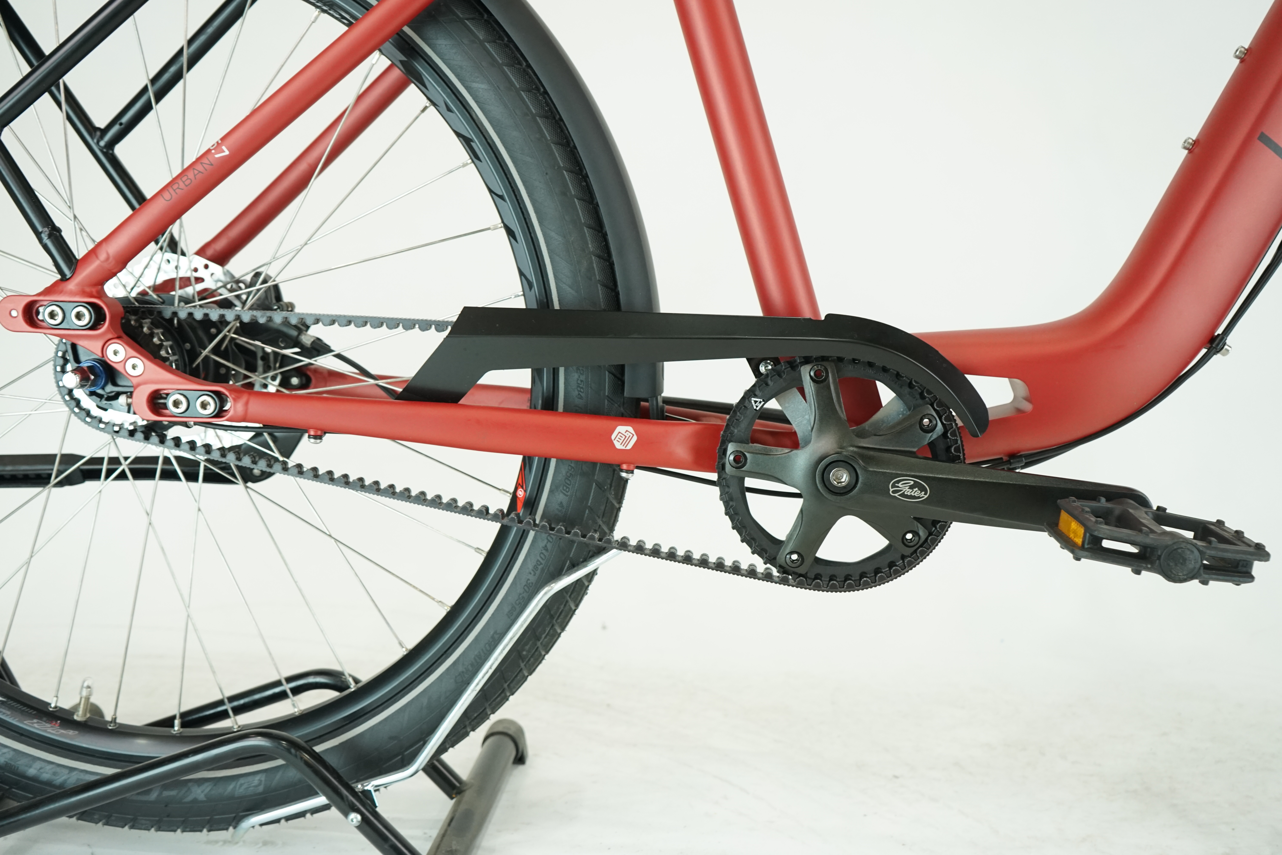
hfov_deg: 57.2
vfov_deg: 40.0
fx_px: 1175
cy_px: 428
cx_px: 641
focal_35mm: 33
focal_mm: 33
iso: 1600
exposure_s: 1/200
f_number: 5.6
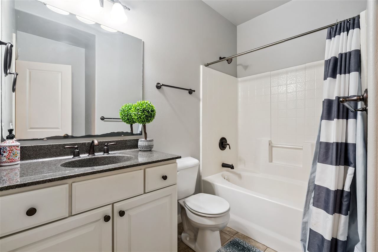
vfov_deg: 73.7
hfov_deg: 96.7
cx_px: 189
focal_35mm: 16
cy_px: 126
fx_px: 168
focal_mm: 16
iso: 400
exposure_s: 1/2
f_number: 10
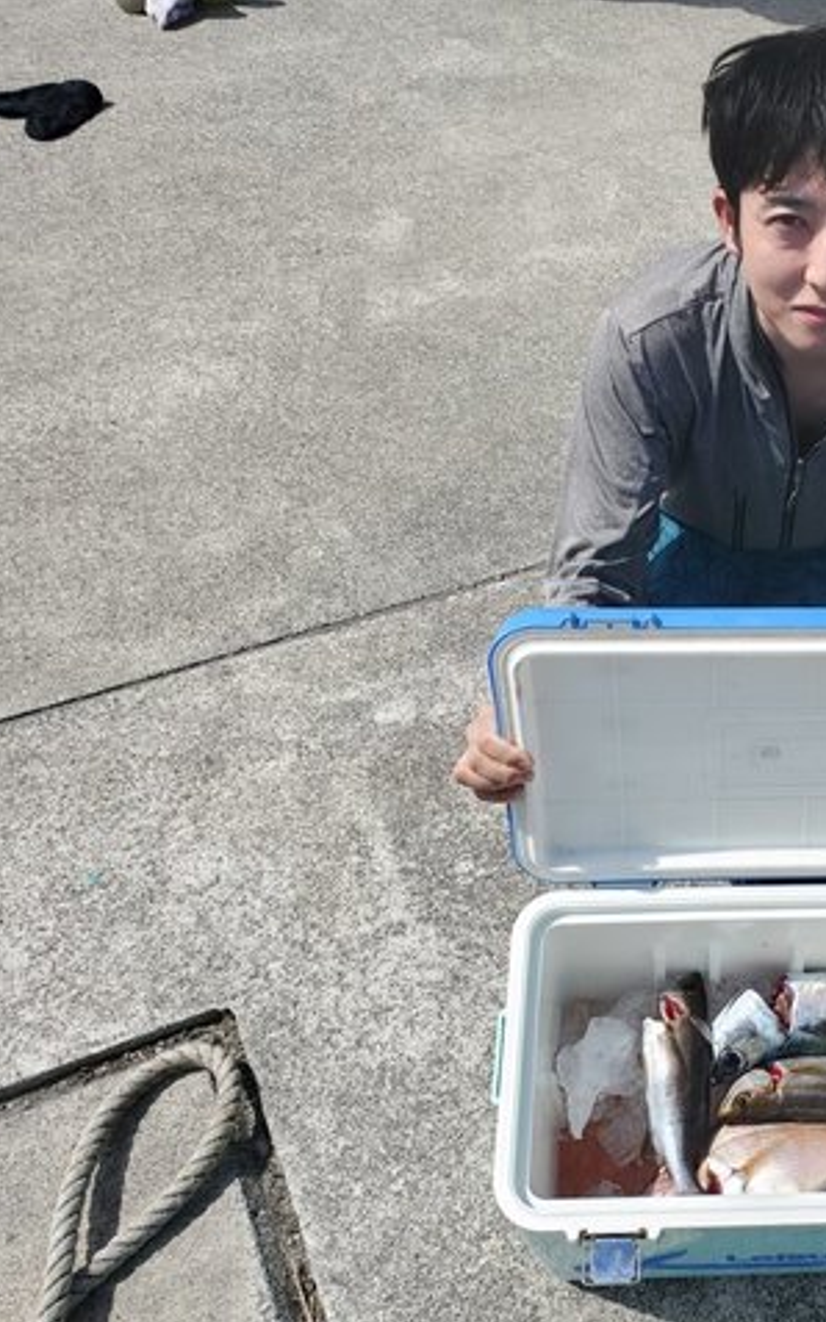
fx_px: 1333
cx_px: 798
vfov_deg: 52.8
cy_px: 662
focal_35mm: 37
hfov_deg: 32.1
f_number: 2.4
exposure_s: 1/1732
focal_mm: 4.3
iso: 50
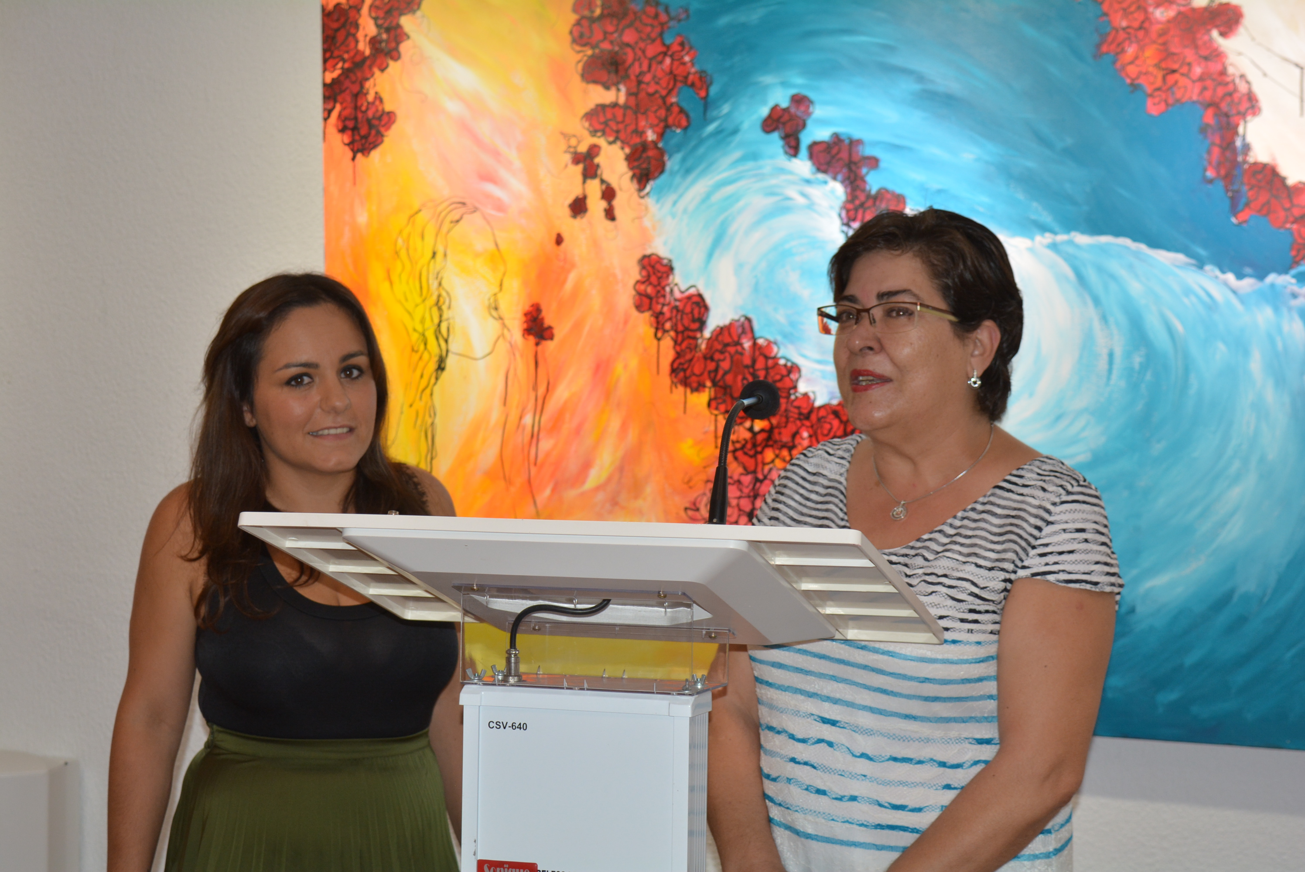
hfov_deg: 28.1
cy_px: 436
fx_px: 2612
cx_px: 652
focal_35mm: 72
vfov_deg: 19.0
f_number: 5.3
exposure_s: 1/60
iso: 400
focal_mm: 48
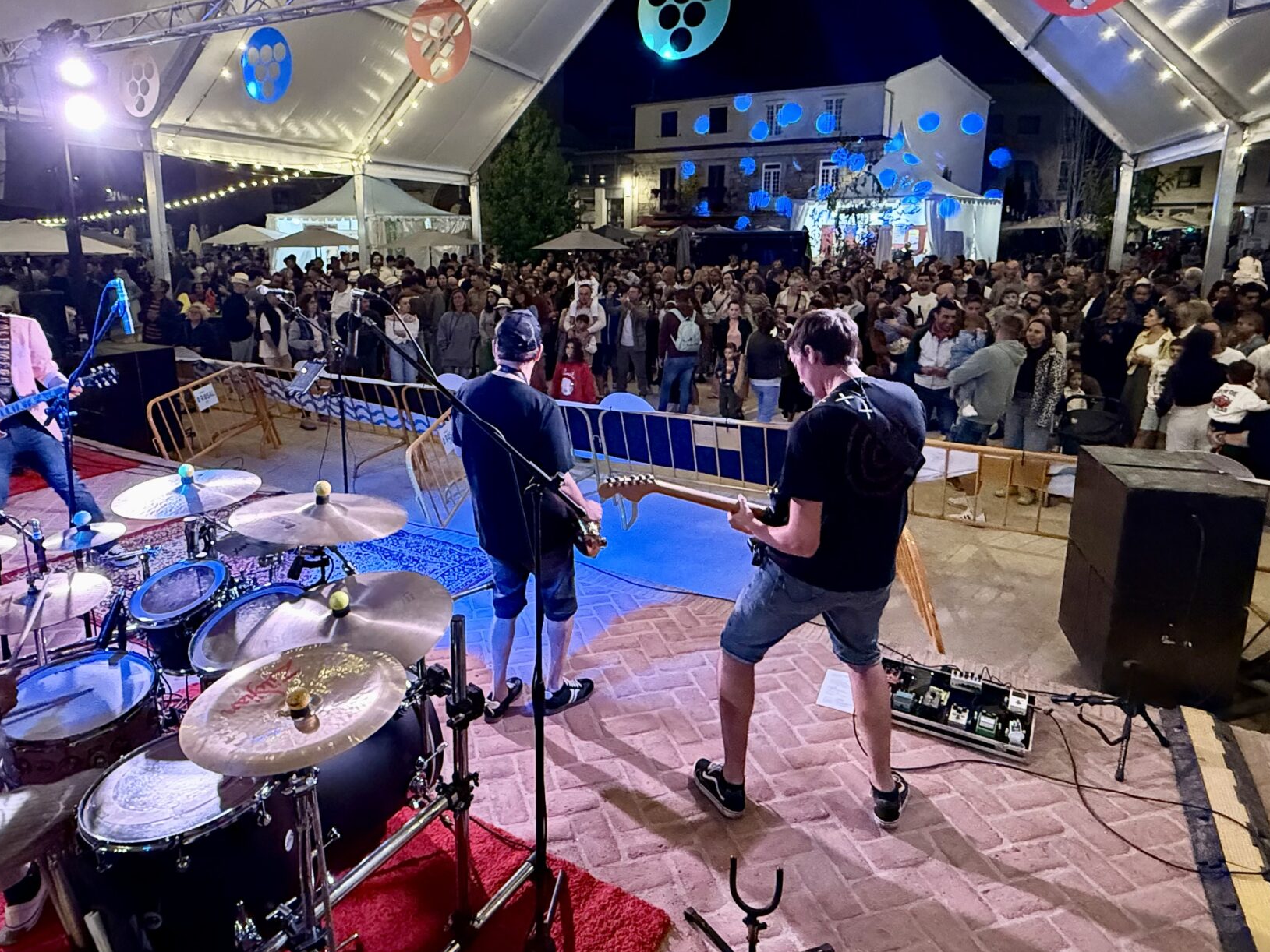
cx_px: 605
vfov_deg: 60.6
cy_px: 386
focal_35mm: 22
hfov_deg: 76.3
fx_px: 807
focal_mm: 2.22
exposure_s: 1/50
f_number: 2.2
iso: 1000
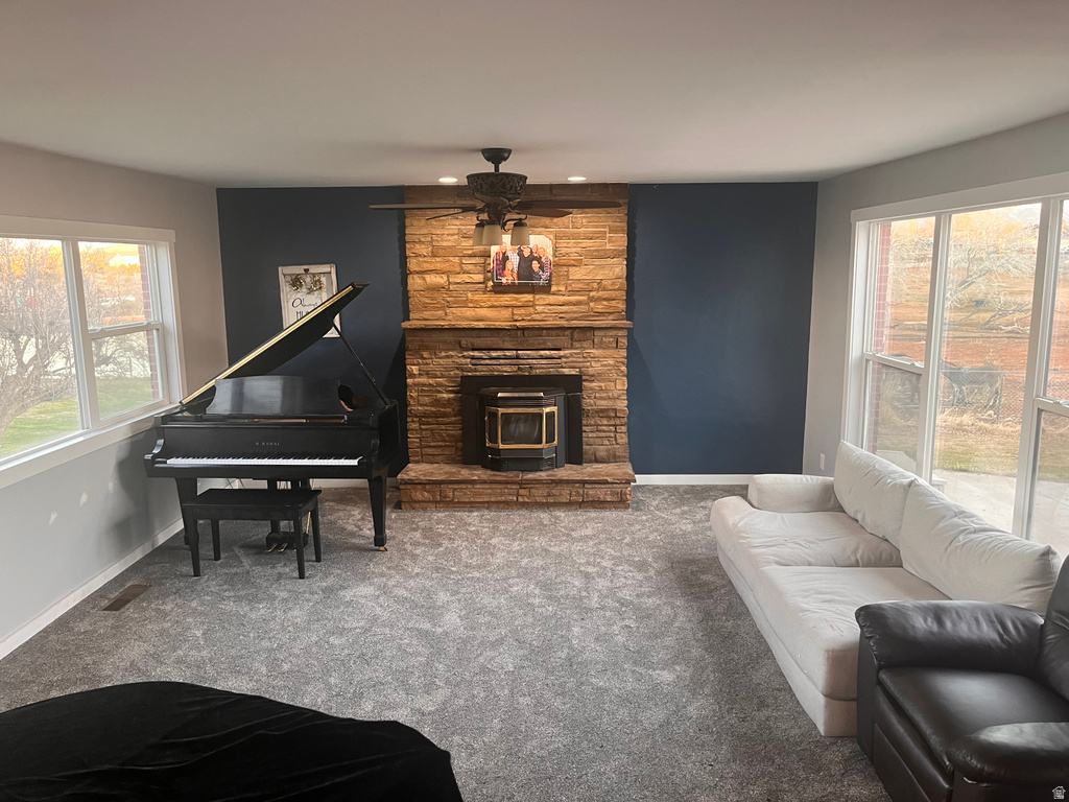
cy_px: 401
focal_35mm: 26
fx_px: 803
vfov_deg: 53.1
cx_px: 534
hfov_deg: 67.3
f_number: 1.6
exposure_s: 1/60
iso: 250
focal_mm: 5.1
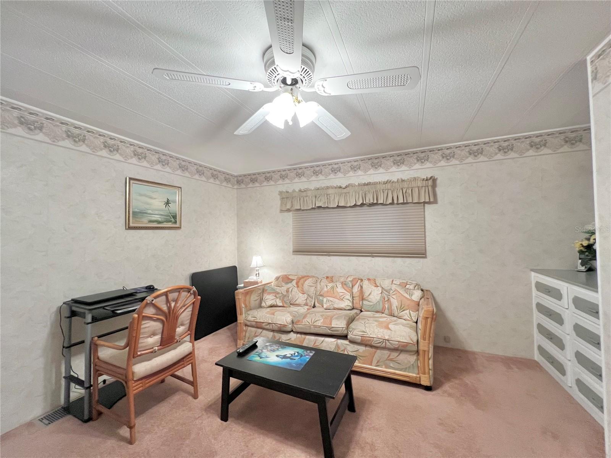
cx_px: 306
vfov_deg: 89.9
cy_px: 229
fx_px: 229
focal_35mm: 13
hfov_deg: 106.2
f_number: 1.8
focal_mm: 1.57
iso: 250
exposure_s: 1/60
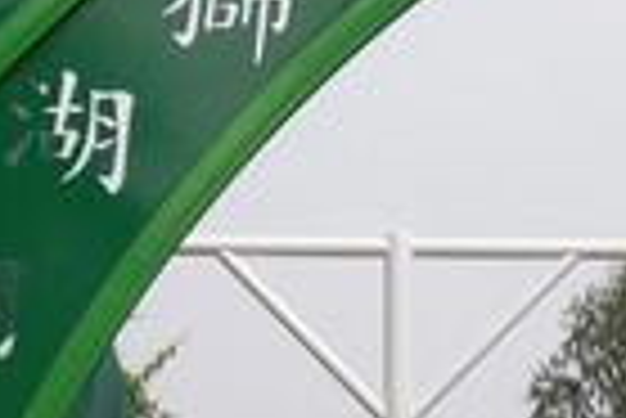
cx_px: 387
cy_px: 200
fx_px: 3534
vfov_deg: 6.8
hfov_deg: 10.1
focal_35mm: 203
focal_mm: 8.44
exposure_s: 1/200
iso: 64
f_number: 6.4
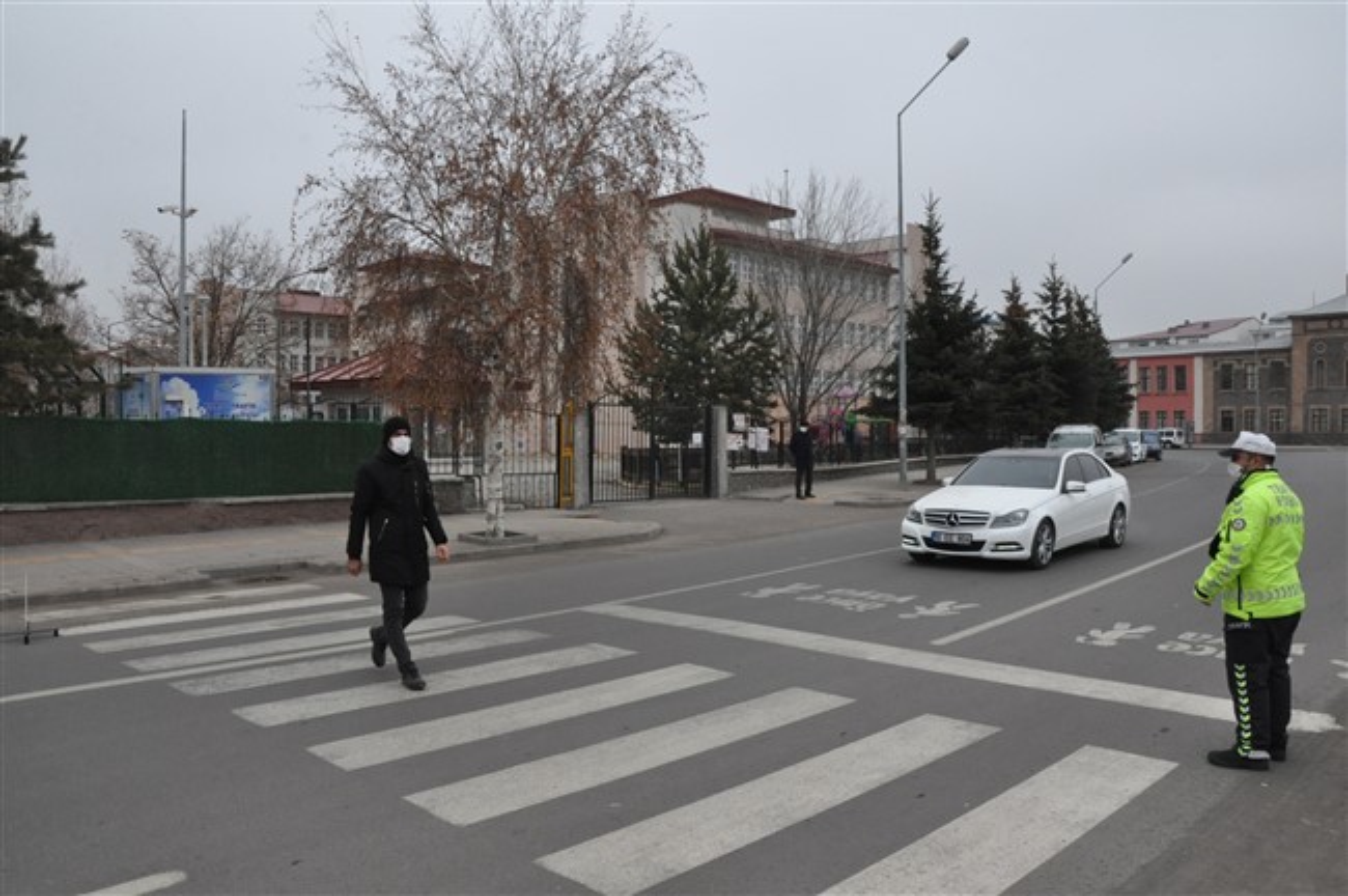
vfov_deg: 47.8
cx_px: 674
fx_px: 1010
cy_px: 448
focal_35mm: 27
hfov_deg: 67.4
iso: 1600
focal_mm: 18
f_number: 16
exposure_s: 1/250
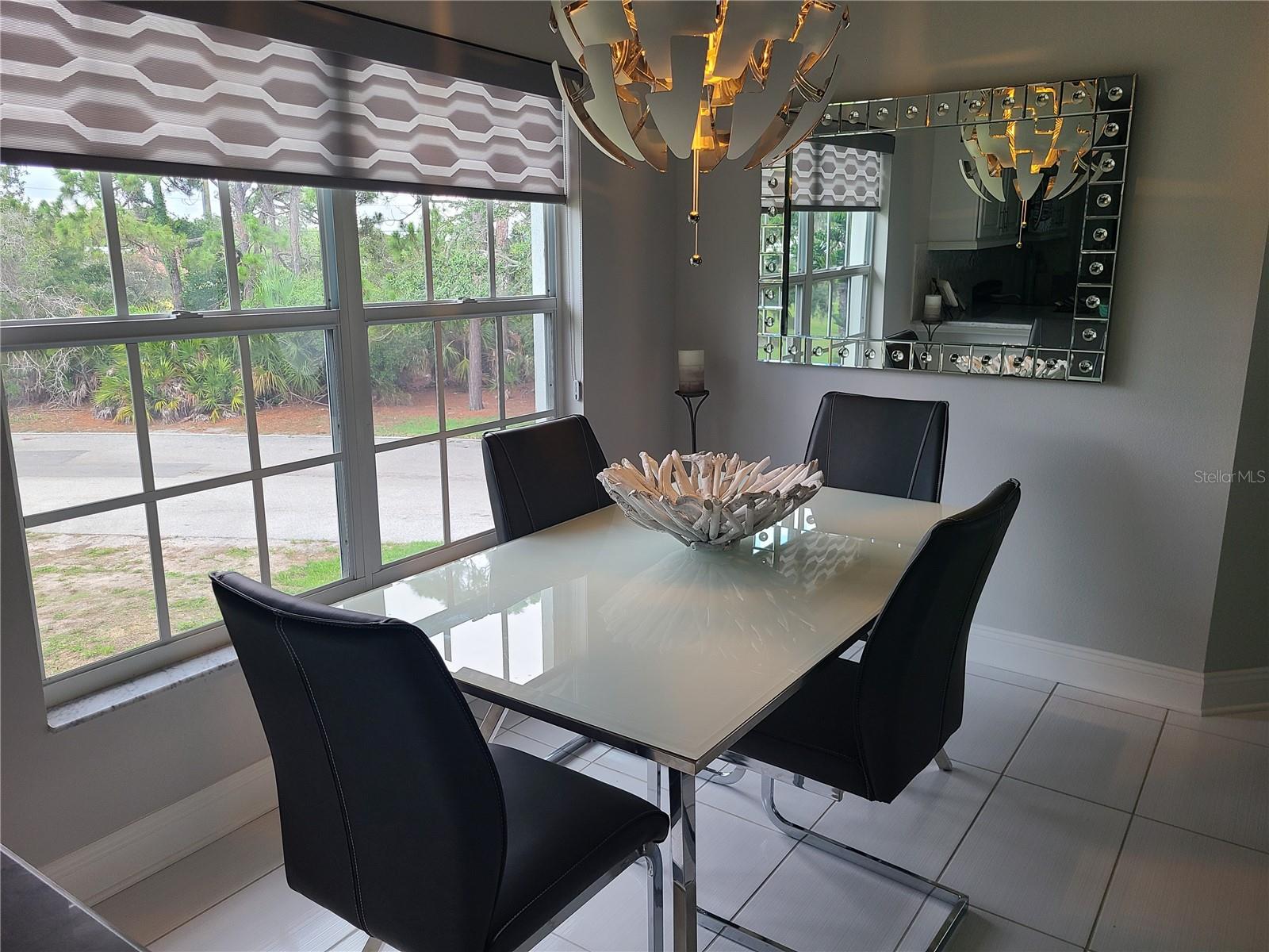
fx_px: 953
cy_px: 476
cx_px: 634
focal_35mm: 26
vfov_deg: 53.1
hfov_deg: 67.3
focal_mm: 5.4
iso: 80
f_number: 1.8
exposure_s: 1/120
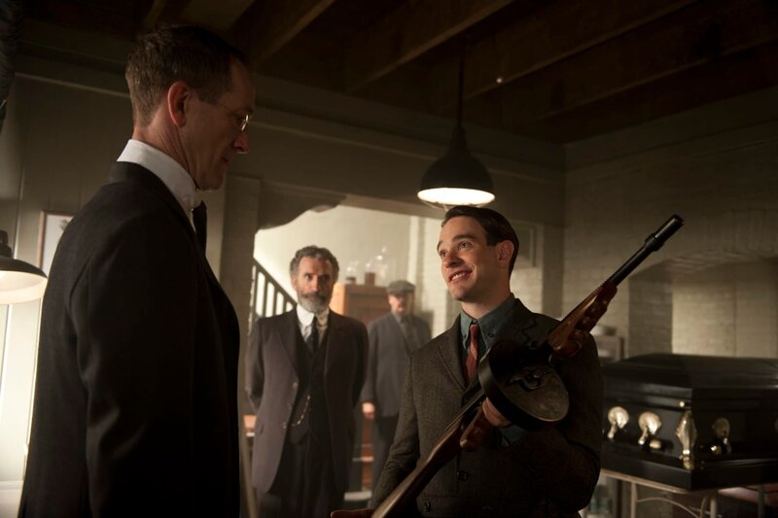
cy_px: 259
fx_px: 735
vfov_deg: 38.9
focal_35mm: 34
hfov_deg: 55.8
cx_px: 389
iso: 800
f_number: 2.8
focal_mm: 34
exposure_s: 1/30
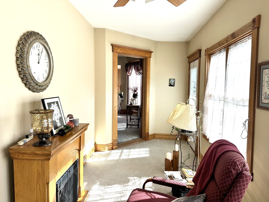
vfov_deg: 56.8
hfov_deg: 71.6
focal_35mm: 24
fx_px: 187
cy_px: 101
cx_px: 134
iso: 80
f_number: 1.78
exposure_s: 1/426
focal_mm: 6.86
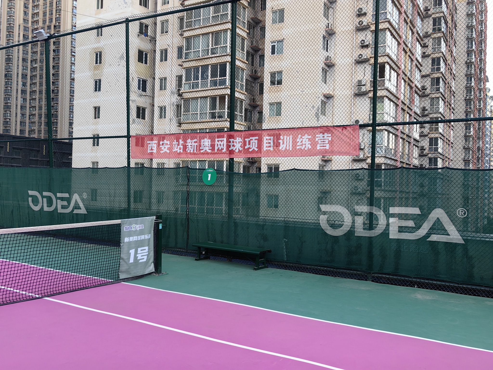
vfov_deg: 45.4
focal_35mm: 31
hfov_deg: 58.4
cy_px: 185
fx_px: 442
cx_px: 246
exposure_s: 1/101
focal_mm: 5.75
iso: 50
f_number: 2
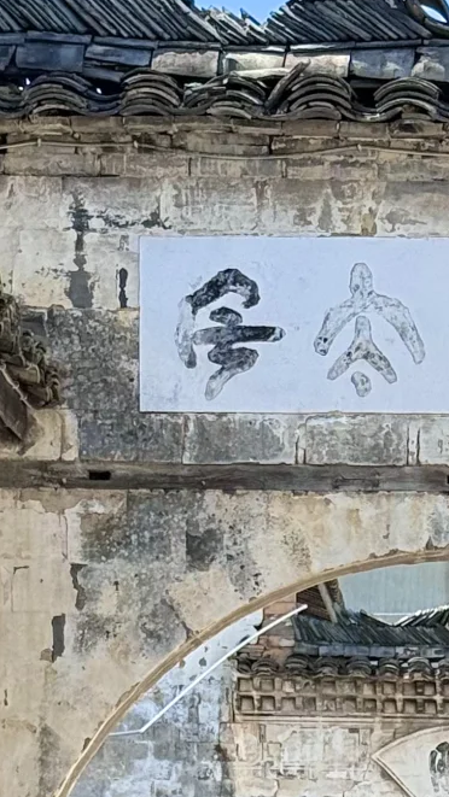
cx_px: 457
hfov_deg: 10.5
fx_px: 2412
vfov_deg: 18.3
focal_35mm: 114
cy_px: 805
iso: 100
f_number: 1.78
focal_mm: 6.76
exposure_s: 1/2342
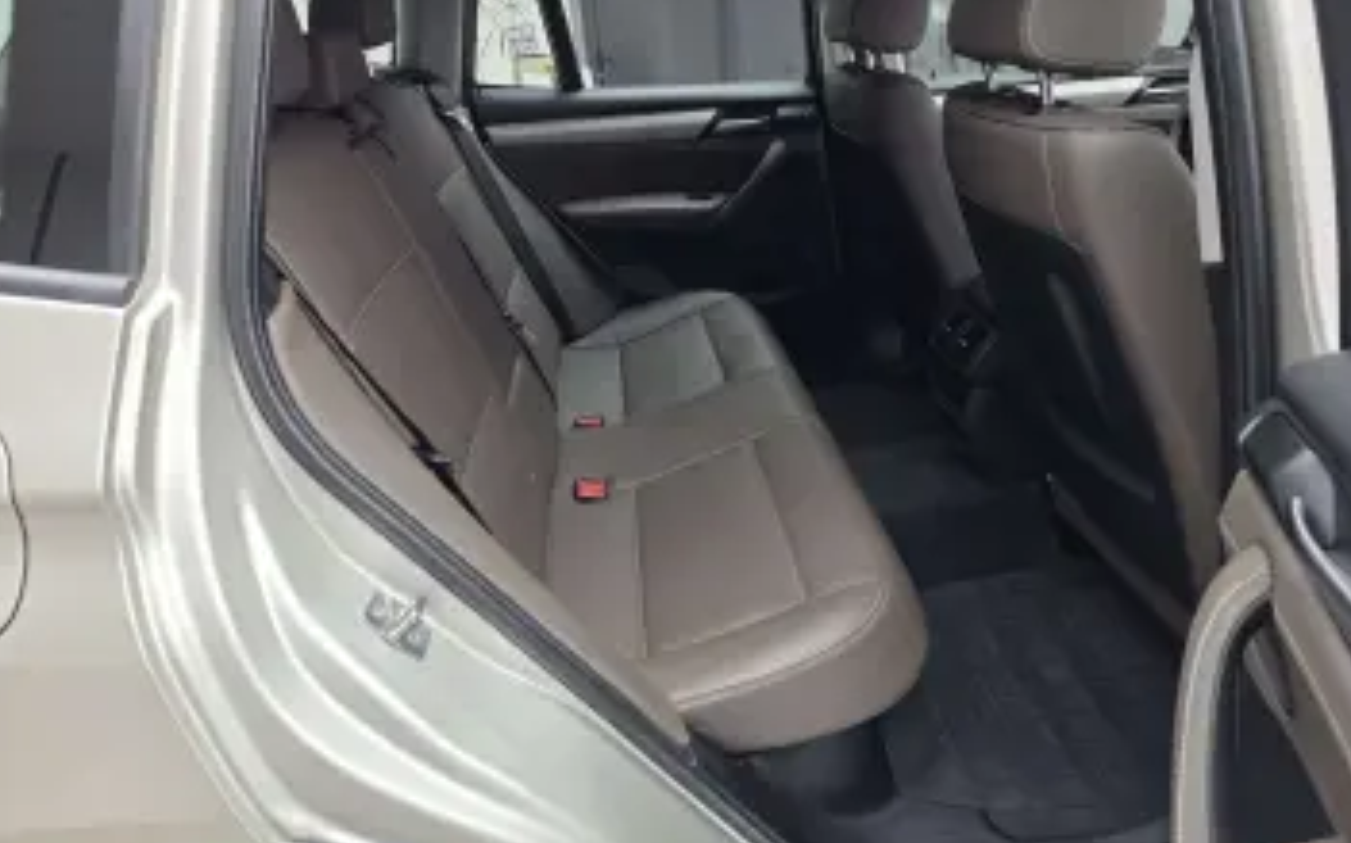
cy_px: 408
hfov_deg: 72.6
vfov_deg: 49.2
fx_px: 920
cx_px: 677
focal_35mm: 25
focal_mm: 6.25
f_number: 1.7
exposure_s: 1/100
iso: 50
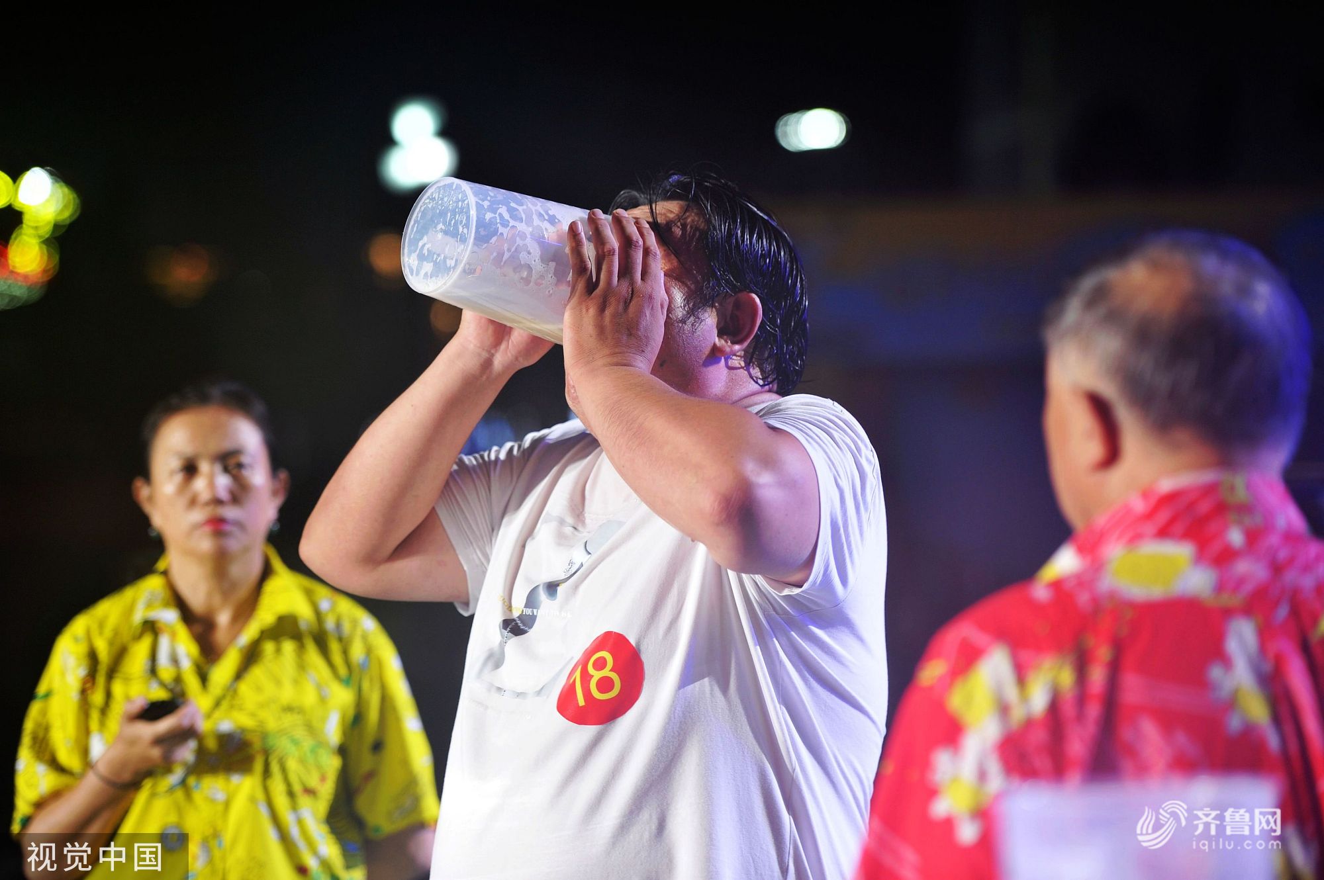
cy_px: 440
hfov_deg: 16.8
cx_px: 662
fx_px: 4483
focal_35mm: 122
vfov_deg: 11.2
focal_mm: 122
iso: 400
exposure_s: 1/60
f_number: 2.8
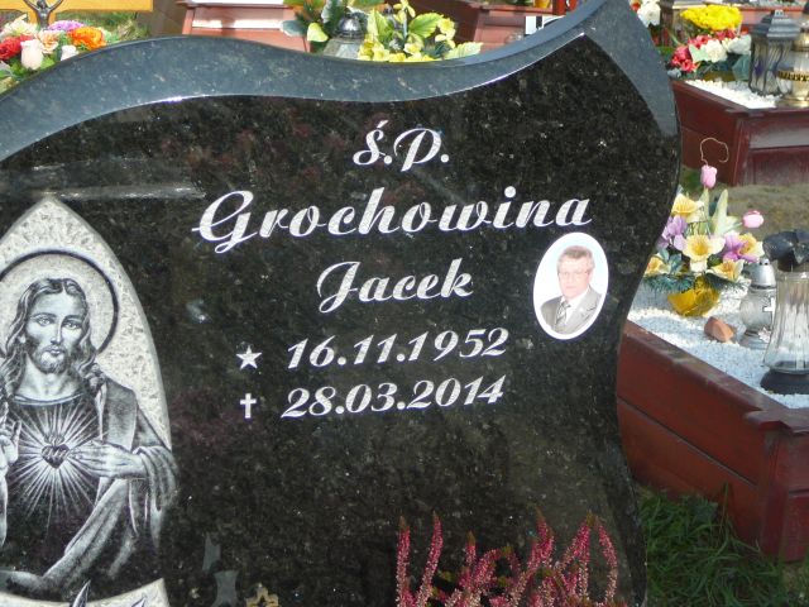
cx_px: 404
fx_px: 1800
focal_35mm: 77
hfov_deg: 25.3
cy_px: 304
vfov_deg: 19.1
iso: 80
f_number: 3.7
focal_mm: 11.5
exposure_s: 1/500
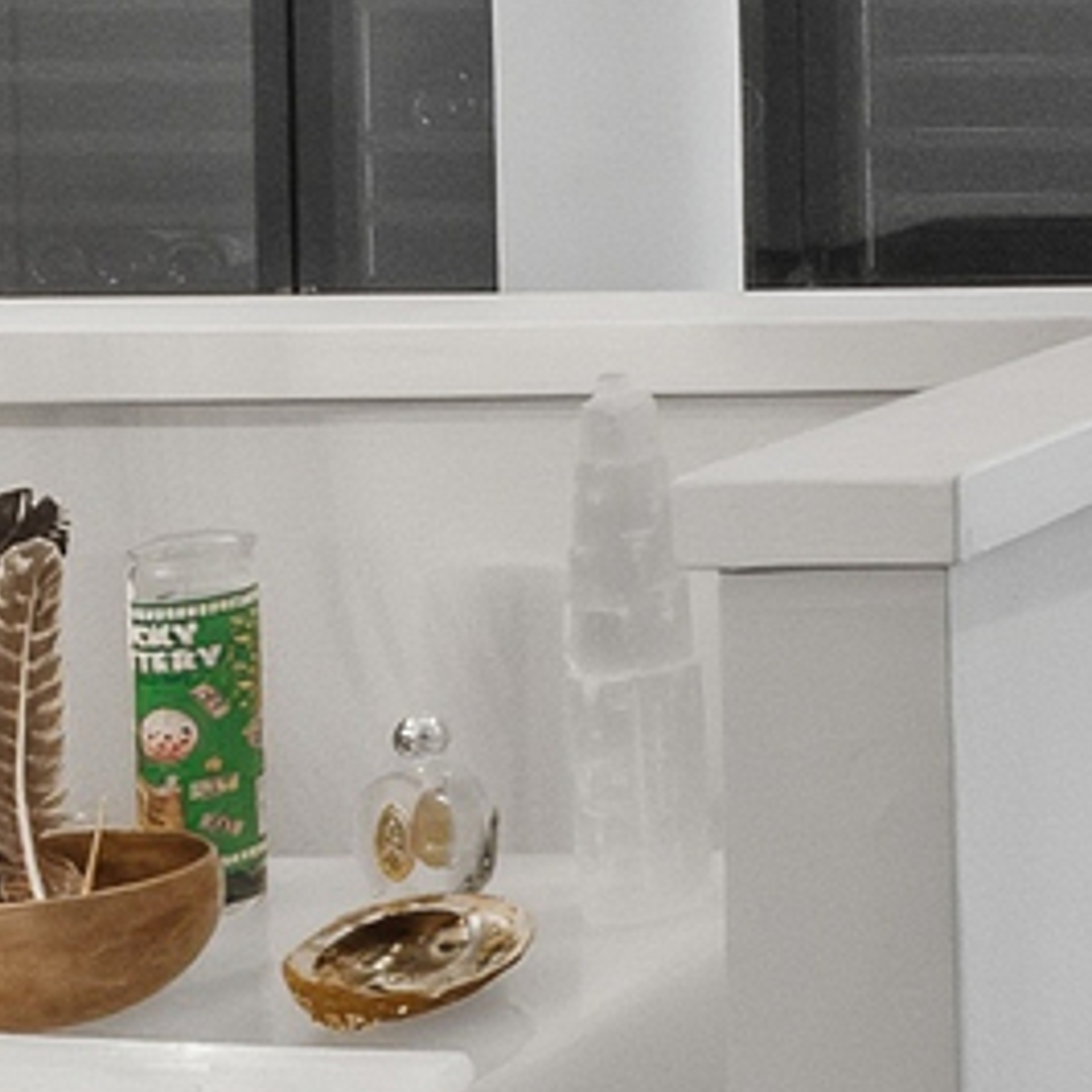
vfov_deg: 18.2
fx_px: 3248
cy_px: -168
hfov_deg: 13.0
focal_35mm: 91
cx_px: 2804
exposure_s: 1/50
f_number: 8
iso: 500
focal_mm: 15
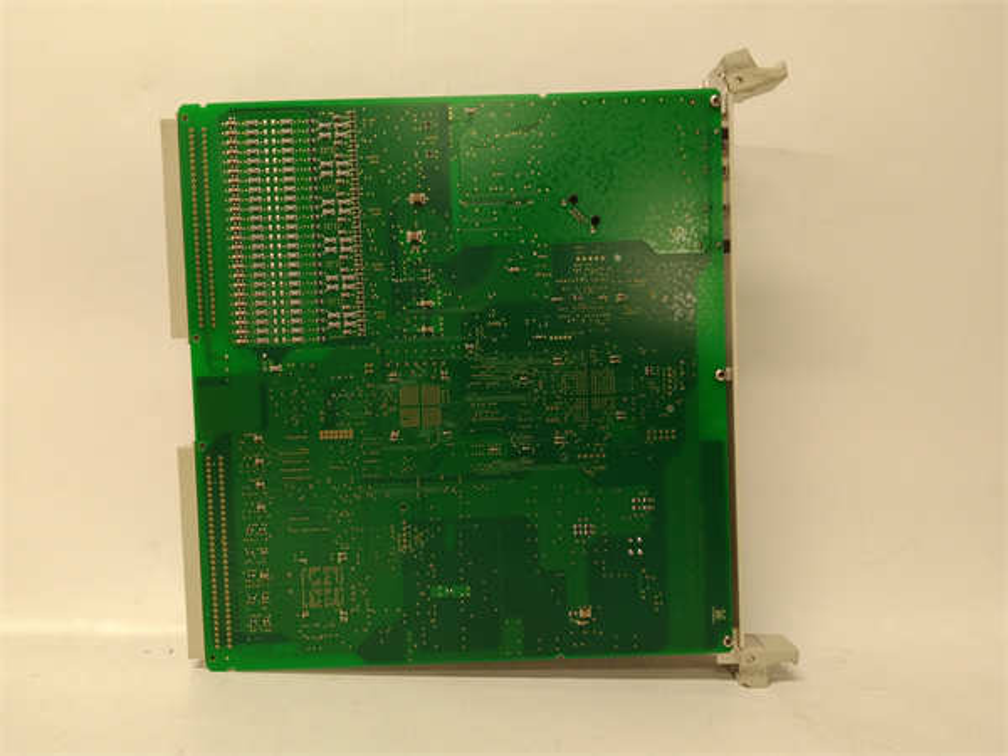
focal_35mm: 27
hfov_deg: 65.3
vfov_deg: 51.4
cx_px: 504
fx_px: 786
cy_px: 378
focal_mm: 3.79
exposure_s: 1/33
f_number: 2
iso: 246
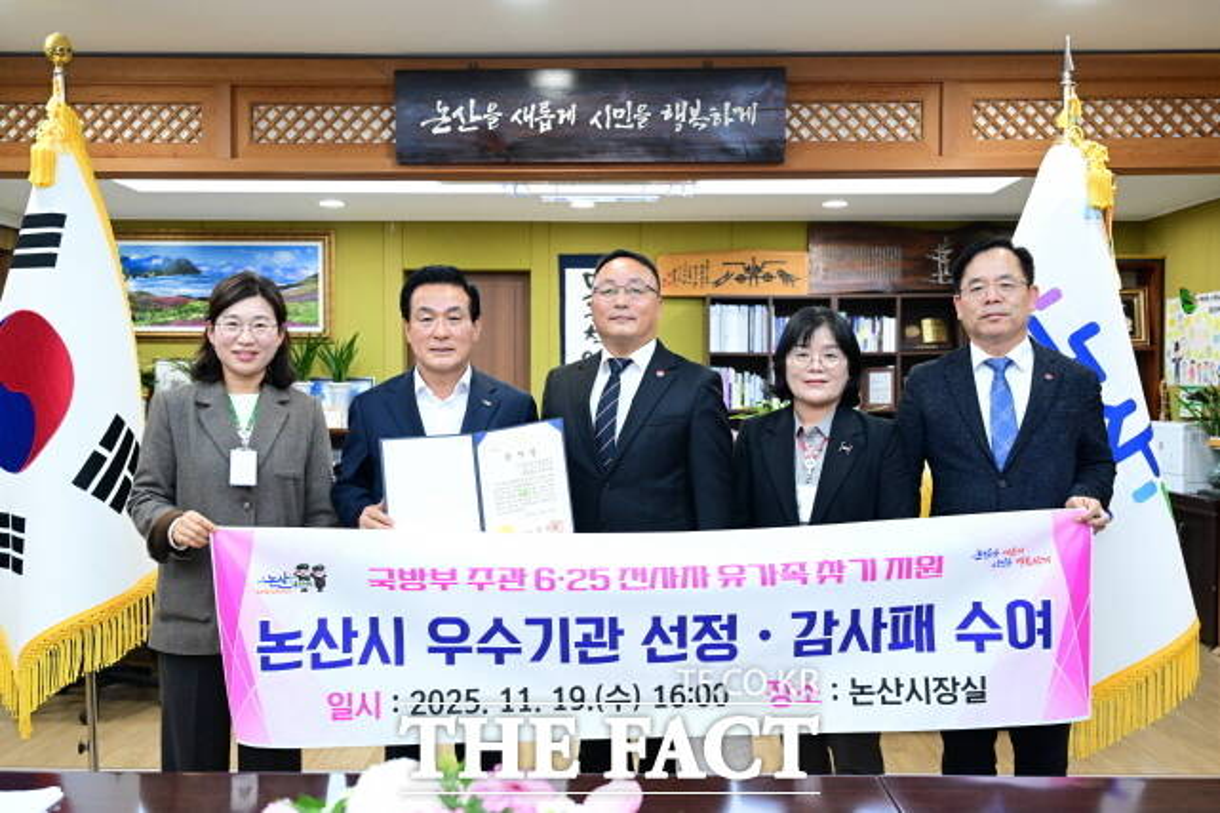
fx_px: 1152
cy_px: 406
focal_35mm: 34
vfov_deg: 38.9
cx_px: 610
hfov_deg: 55.8
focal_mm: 34
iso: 2000
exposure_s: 1/160
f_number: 4
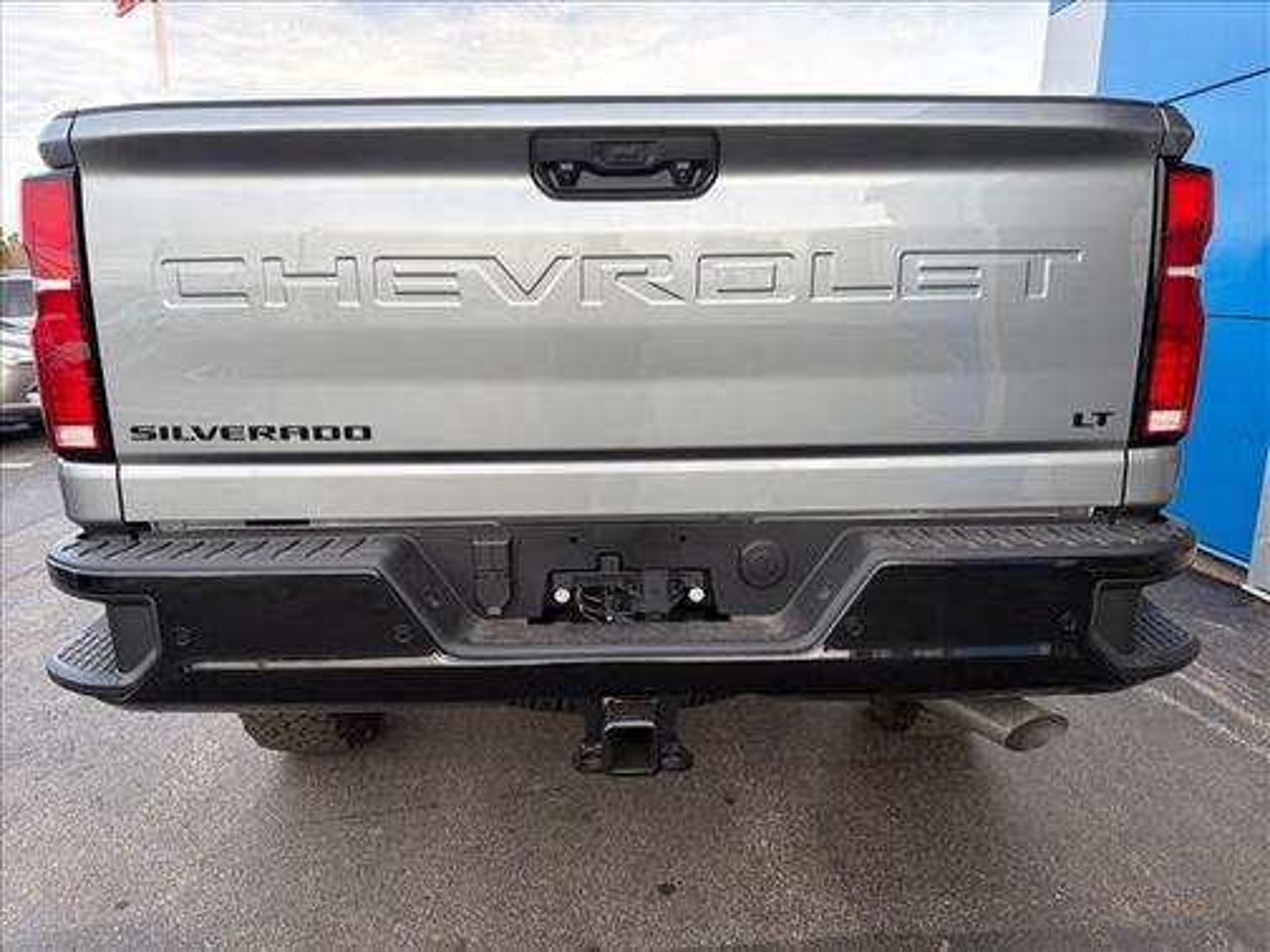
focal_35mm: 24
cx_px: 635
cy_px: 476
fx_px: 881
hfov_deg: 71.6
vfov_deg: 56.8
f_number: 1.78
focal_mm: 6.76
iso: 80
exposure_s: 1/367
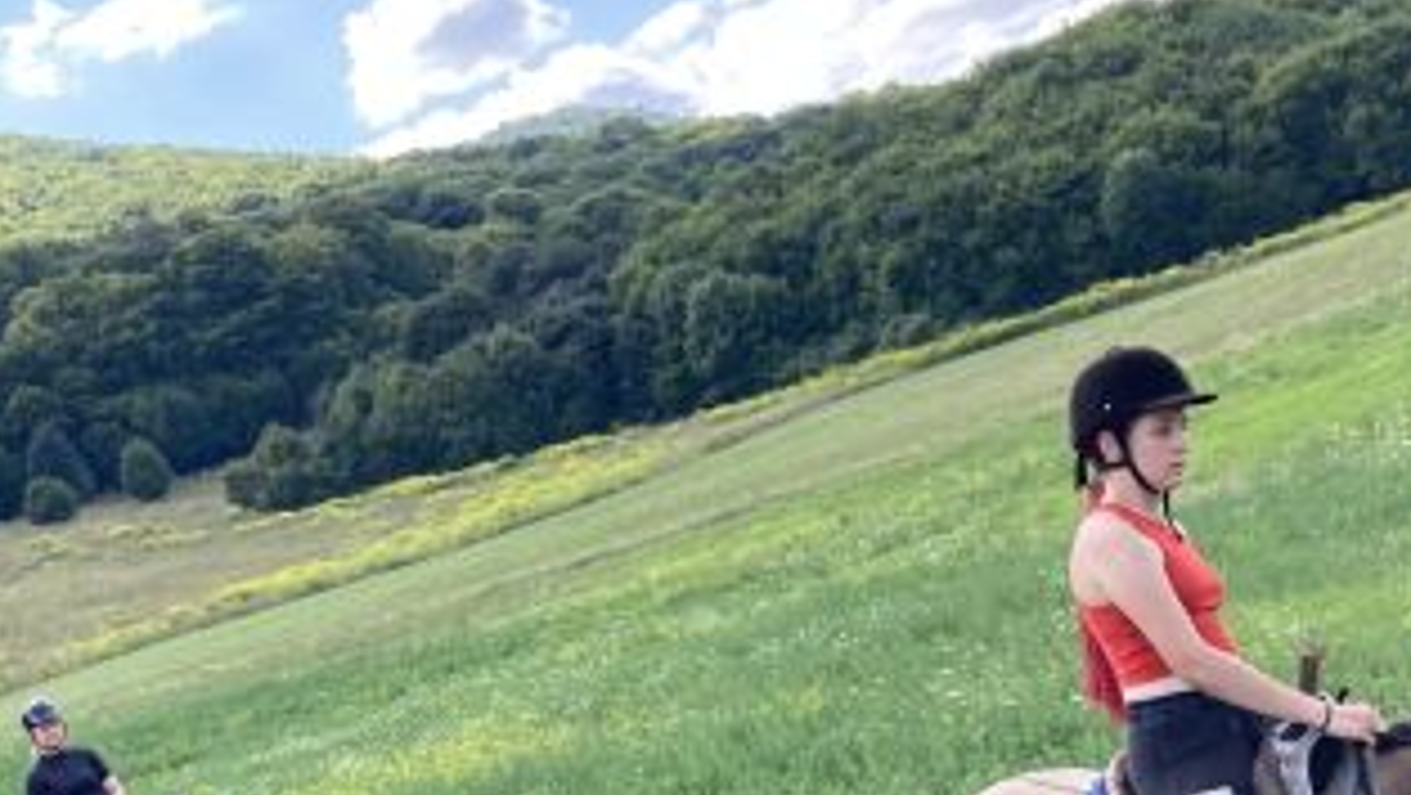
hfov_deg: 30.3
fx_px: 2545
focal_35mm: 68
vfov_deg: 17.3
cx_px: 310
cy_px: 811
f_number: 1.8
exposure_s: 1/378
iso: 20
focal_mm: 3.99
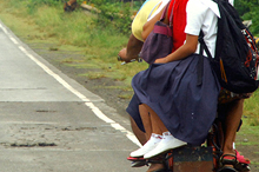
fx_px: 2503
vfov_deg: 3.9
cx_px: 47
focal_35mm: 348
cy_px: 31
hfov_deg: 5.9
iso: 400
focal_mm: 85
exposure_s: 1/320
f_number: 5.6
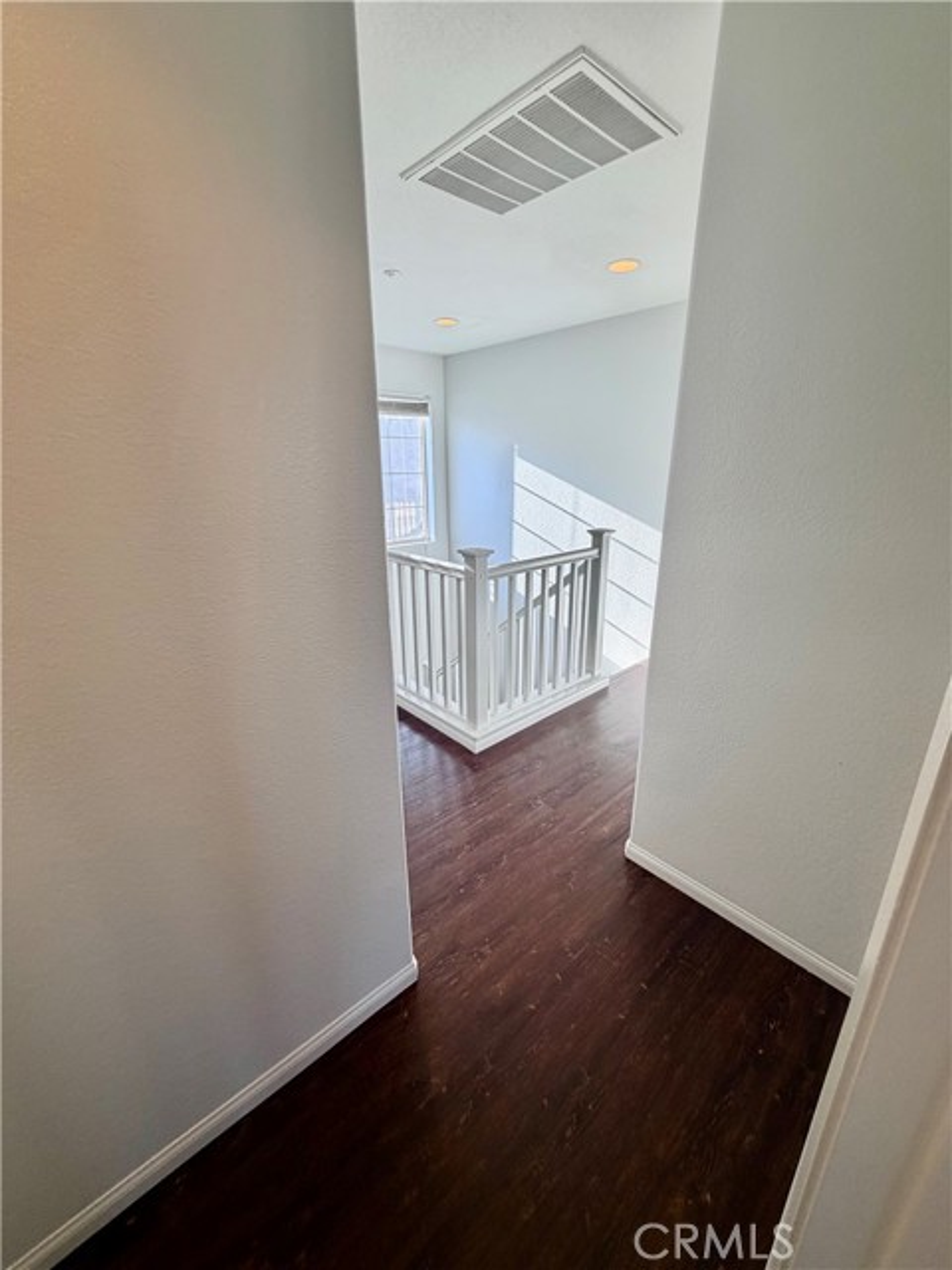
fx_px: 513
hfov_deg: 85.7
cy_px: 635
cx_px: 476
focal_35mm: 14
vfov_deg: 102.1
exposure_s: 1/120
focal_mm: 2.22
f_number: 2.2
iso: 64
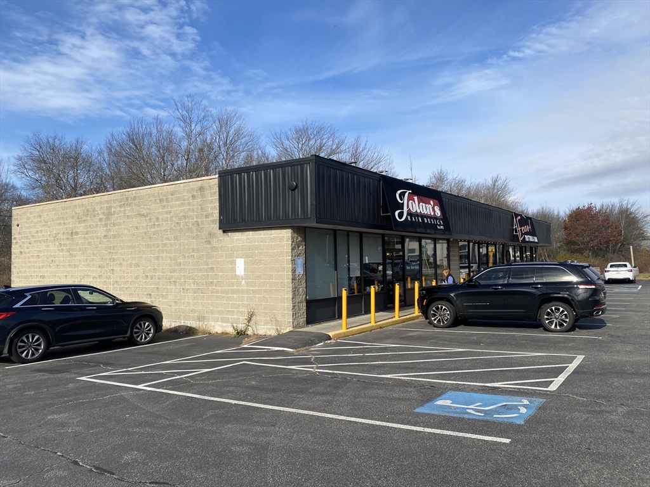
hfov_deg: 67.3
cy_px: 244
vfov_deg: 53.1
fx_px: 488
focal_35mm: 26
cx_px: 325
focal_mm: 4.25
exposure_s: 1/3040
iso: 32
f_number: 1.8
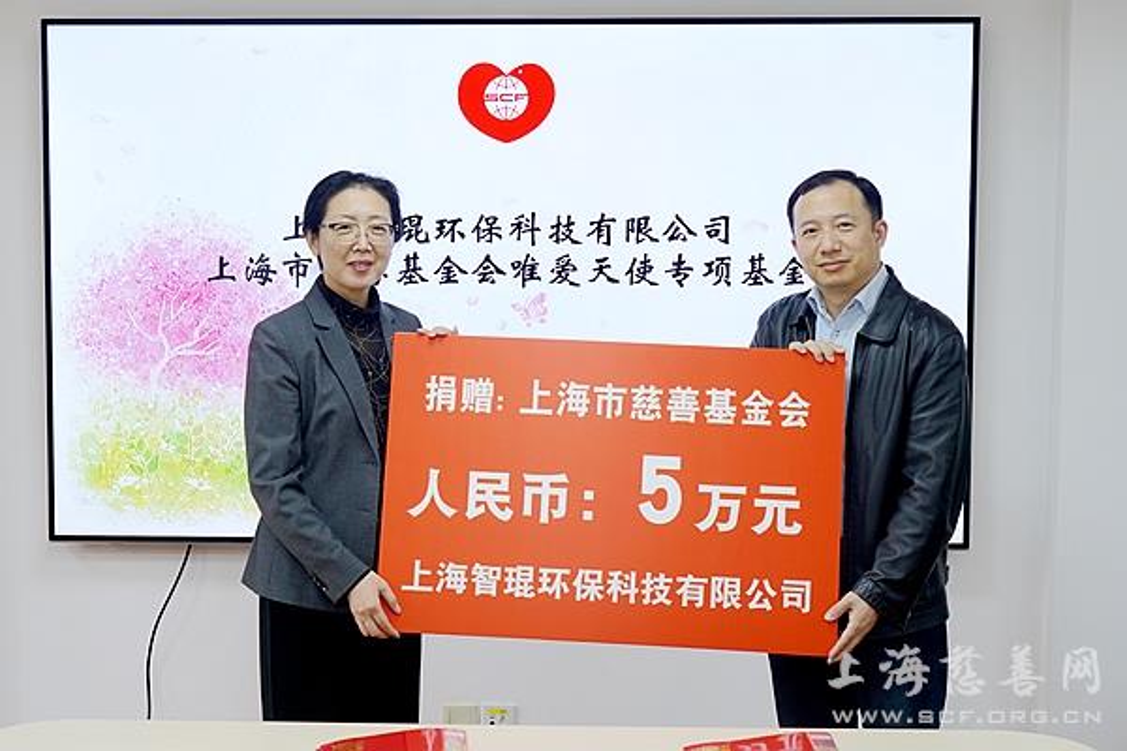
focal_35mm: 57
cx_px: 564
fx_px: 1784
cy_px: 376
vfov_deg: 23.8
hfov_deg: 35.1
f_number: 5
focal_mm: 57
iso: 640
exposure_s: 1/60
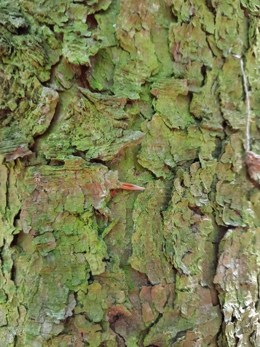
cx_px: 130
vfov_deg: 67.3
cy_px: 174
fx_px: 260
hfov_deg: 53.1
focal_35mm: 26
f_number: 1.7
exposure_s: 1/50
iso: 100
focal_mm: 4.2
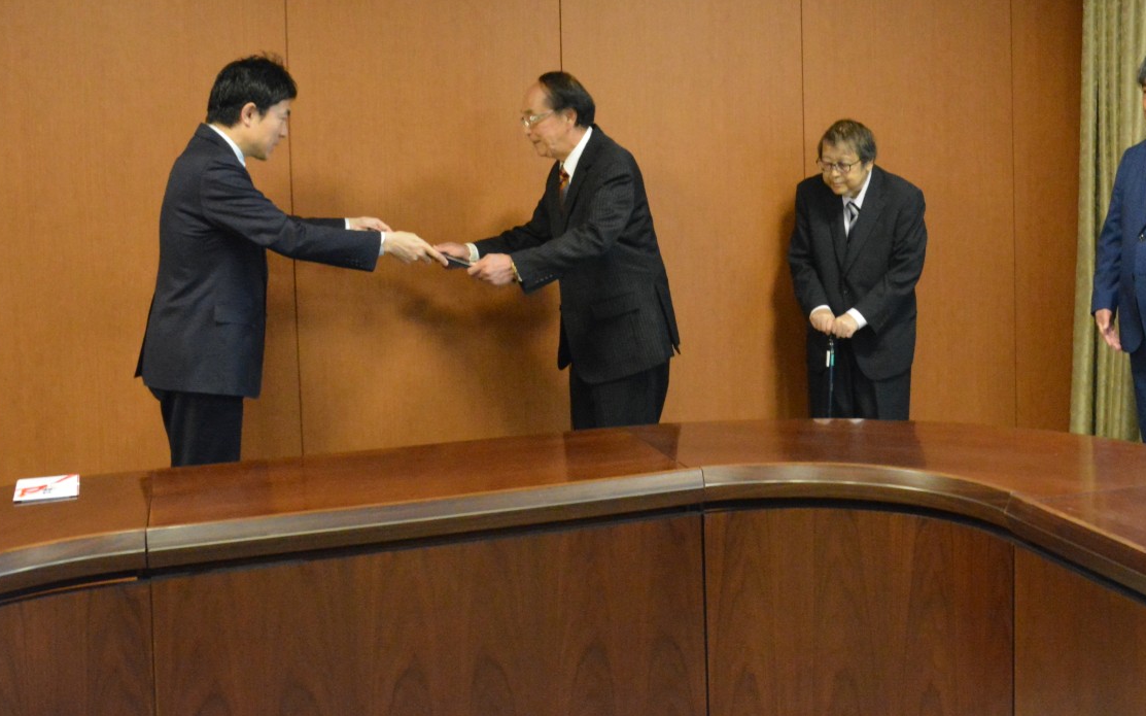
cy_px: 169
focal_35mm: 47
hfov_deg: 42.3
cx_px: 771
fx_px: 1459
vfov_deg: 27.1
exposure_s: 1/80
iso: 6400
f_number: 10
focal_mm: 21
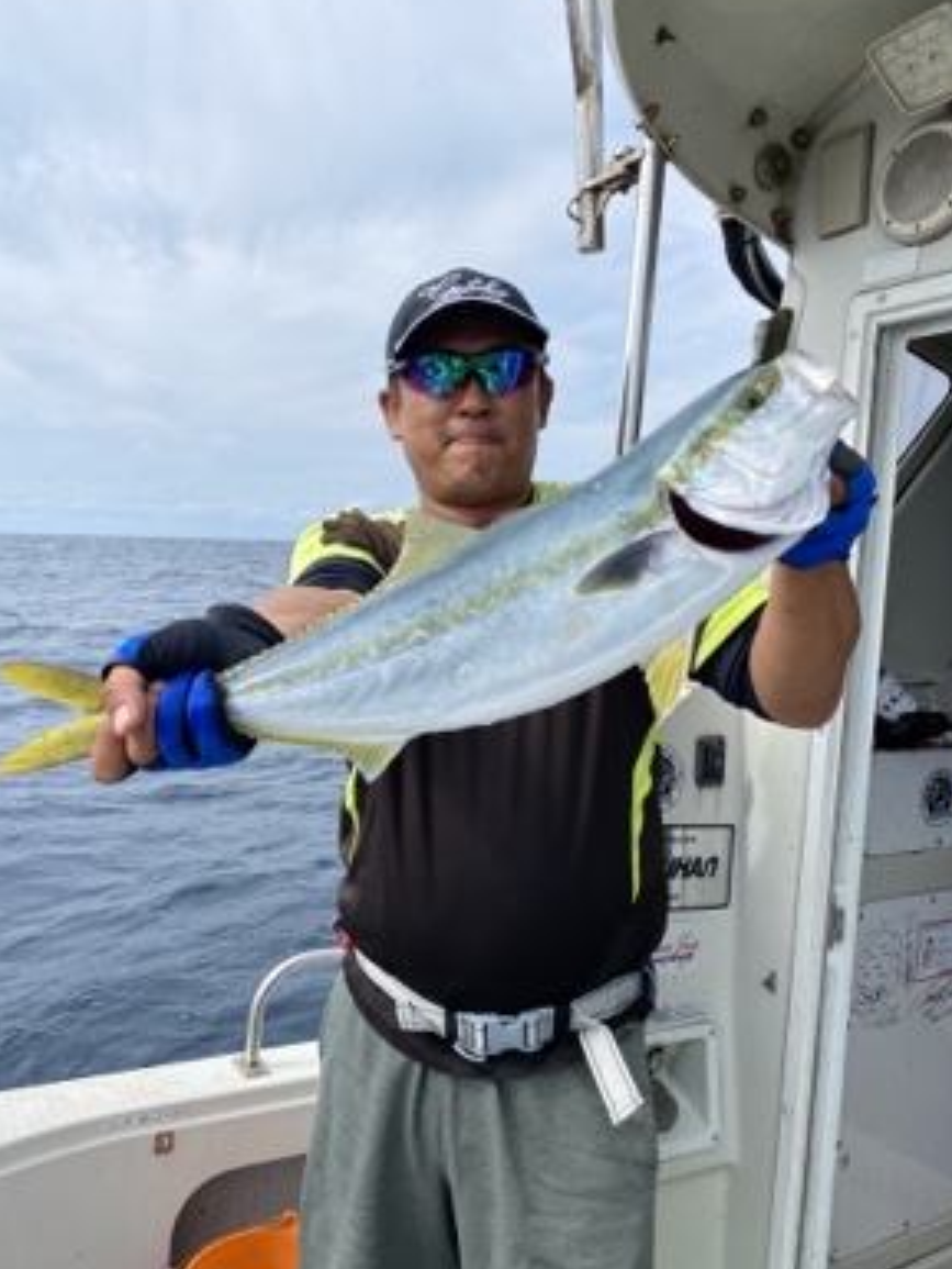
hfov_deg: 51.4
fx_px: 990
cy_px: 613
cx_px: 484
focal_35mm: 27
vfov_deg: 65.3
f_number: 1.8
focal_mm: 4.25
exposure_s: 1/3040
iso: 32
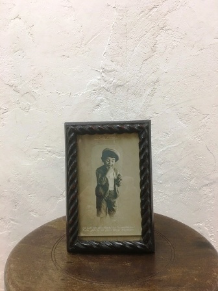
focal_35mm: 29
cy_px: 146
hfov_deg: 48.2
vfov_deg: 61.7
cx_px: 109
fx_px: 244
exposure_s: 1/15
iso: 32
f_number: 2.2
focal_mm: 4.15
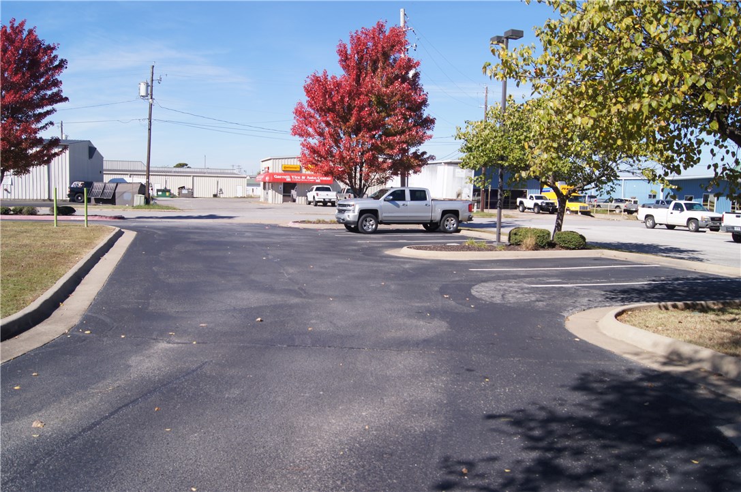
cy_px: 246
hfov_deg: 62.0
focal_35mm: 30
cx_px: 370
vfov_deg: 43.5
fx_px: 617
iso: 100
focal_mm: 20
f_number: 6.3
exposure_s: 1/320
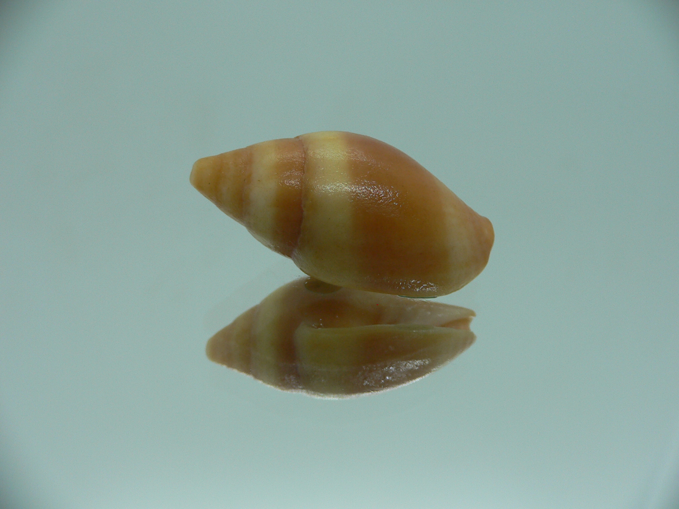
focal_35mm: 35
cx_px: 340
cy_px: 254
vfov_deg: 40.7
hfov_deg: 52.6
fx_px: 687
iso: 80
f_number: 2.8
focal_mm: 4.6
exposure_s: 1/60
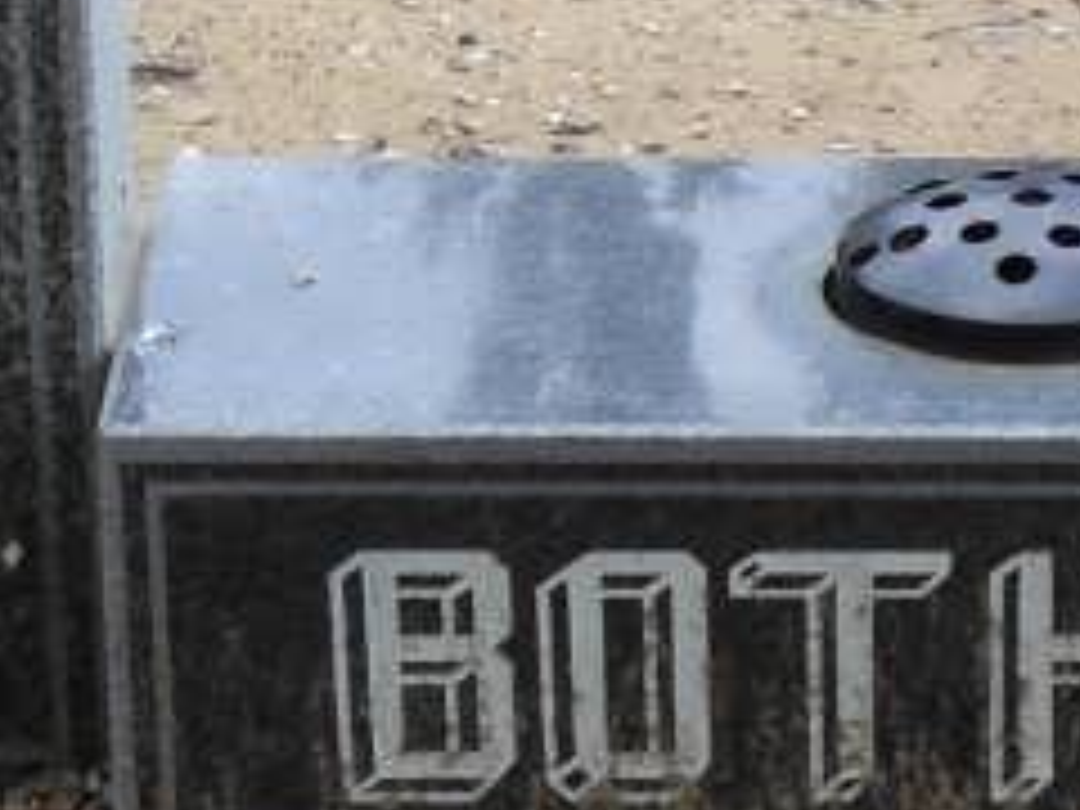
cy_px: 1156
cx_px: 932
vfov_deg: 5.2
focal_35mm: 285
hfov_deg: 6.9
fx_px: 8892
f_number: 4.3
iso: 100
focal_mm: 10.1
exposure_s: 1/180
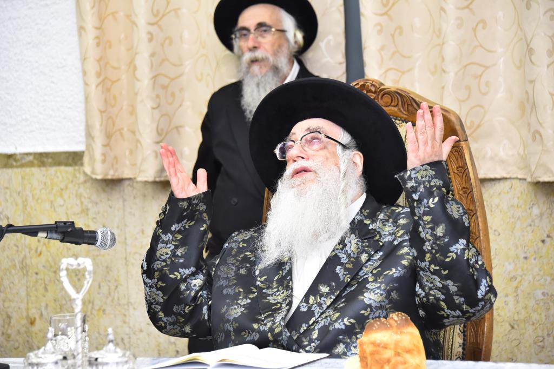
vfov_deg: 8.6
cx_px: 277
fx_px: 2462
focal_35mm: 160
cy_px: 184
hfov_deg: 12.8
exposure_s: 1/125
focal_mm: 160
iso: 2500
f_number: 5.6
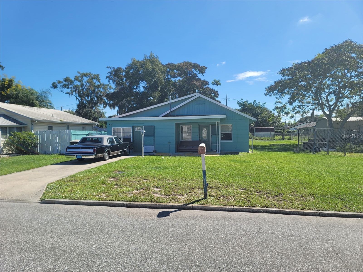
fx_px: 262
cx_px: 182
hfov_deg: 69.4
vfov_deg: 54.9
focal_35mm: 25
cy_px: 136
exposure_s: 1/912
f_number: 1.8
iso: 20
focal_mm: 7
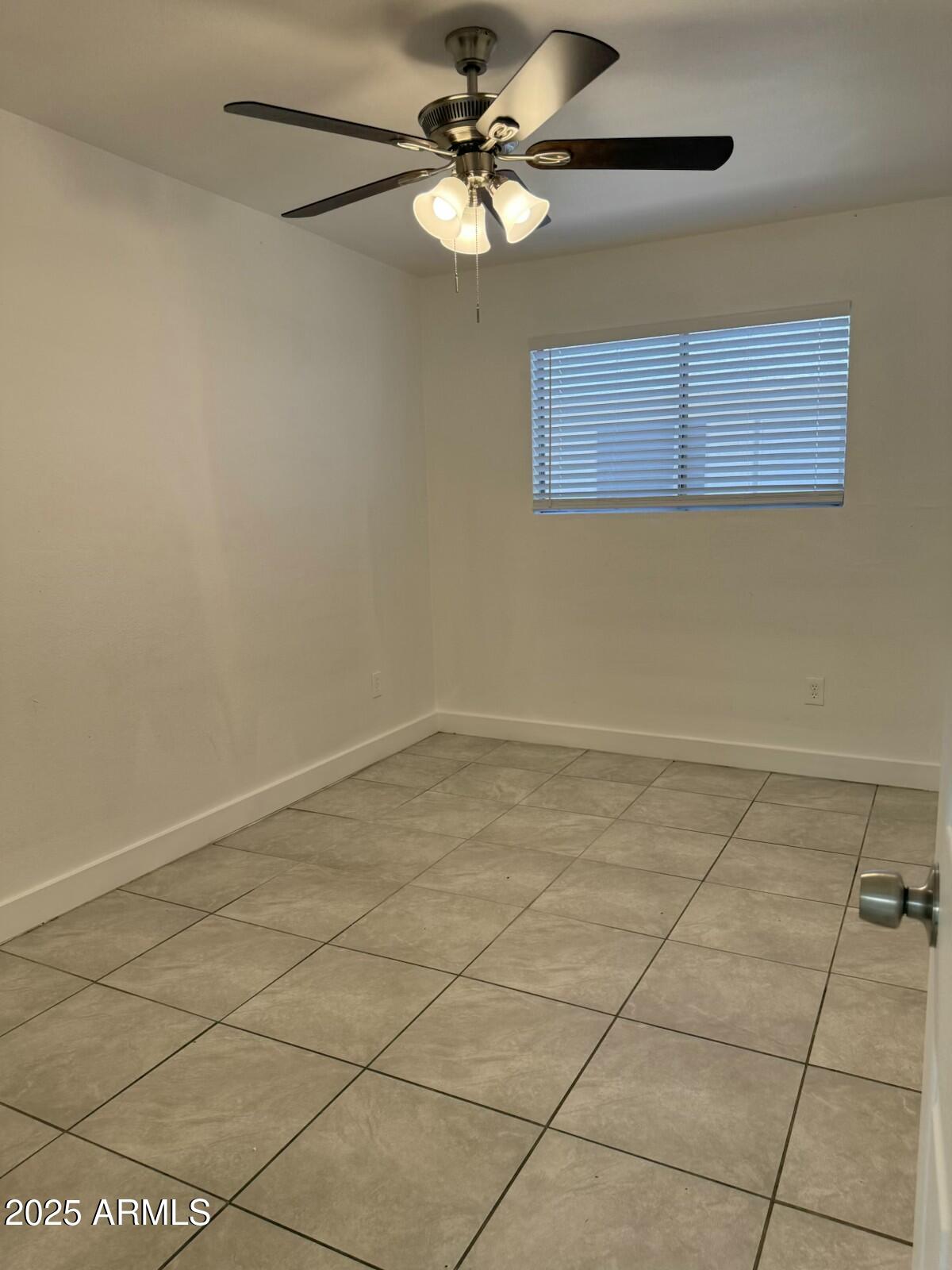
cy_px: 635
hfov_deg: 56.8
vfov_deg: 71.6
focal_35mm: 24
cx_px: 476
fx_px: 880
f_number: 1.78
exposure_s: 1/204
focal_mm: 6.76
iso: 200
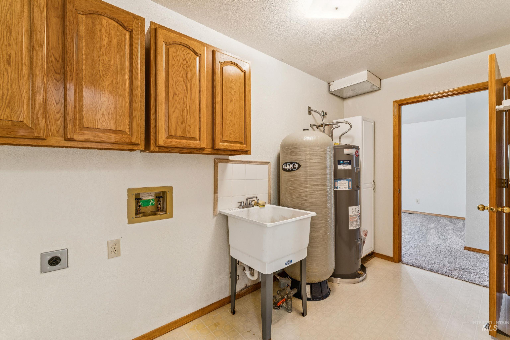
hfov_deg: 99.3
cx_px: 255
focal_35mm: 15
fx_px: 217
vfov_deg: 76.2
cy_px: 170
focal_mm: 15.3
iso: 400
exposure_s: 1/1.25
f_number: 13
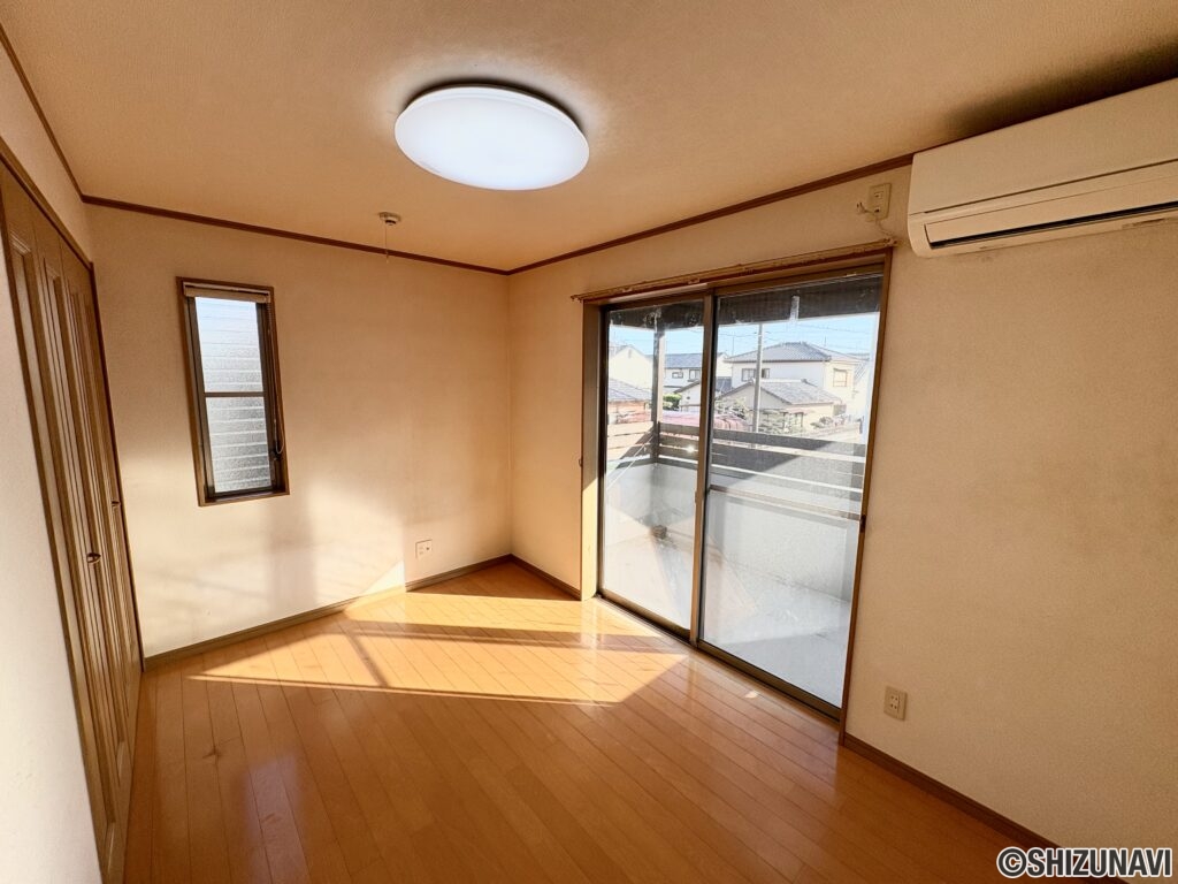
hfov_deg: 102.1
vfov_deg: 85.7
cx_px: 589
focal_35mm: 14
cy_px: 442
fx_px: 476
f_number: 2.2
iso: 64
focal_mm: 2.22
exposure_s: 1/512
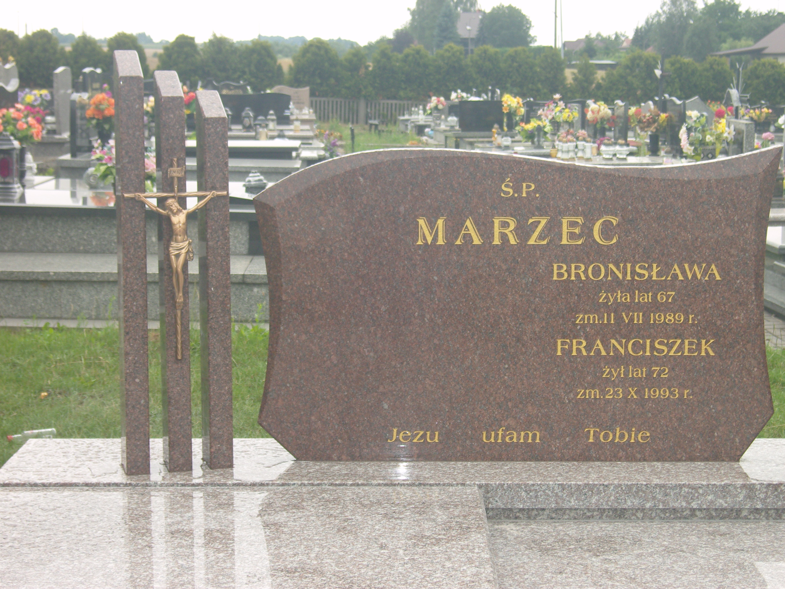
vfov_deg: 20.2
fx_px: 1655
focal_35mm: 73
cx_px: 392
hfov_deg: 26.7
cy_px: 294
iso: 100
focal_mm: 15.6
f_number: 4.2
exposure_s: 1/60
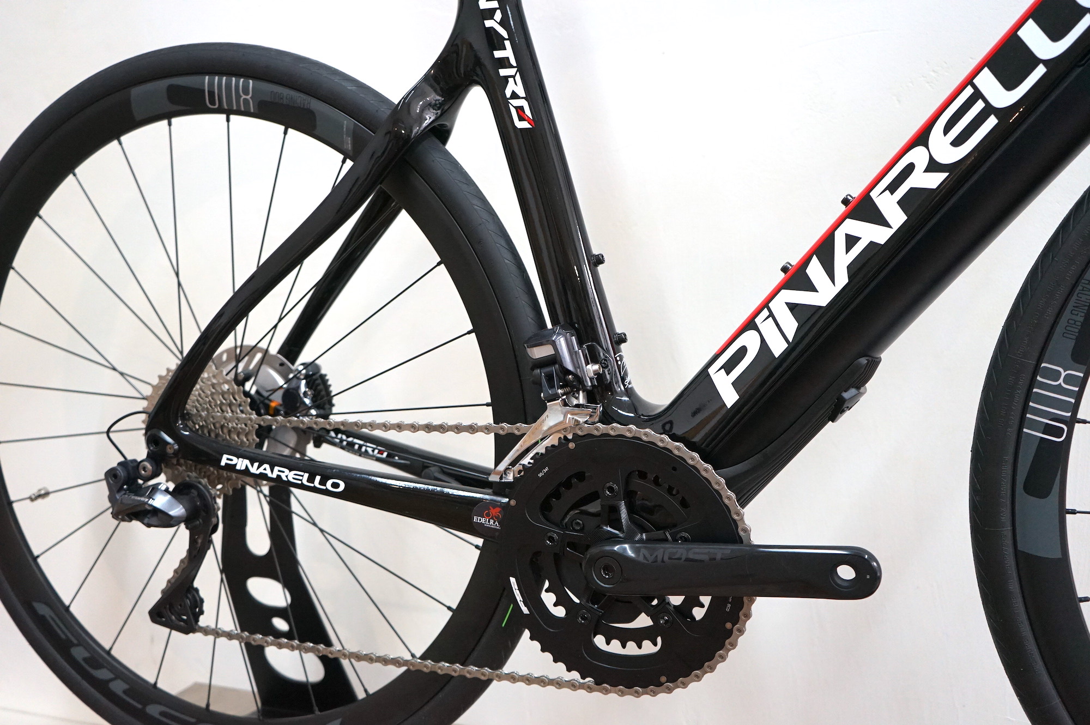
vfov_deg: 36.8
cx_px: 545
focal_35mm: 36
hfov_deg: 53.2
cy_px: 362
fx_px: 1089
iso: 2000
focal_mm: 36
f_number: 4
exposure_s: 1/160
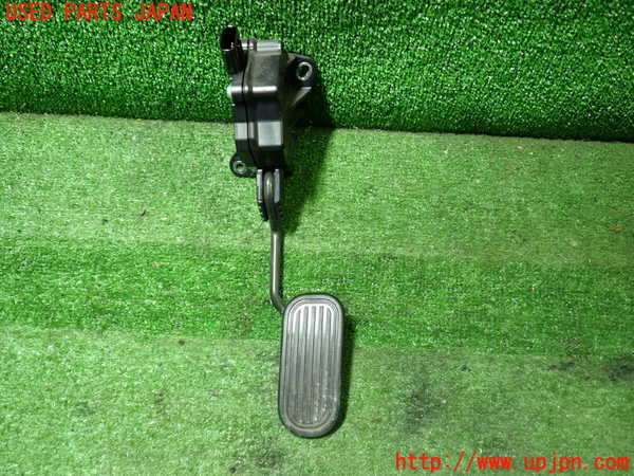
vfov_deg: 46.8
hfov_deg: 60.0
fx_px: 549
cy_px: 238
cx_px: 317
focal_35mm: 30
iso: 200
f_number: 2.3
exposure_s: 1/30
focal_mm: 5.4
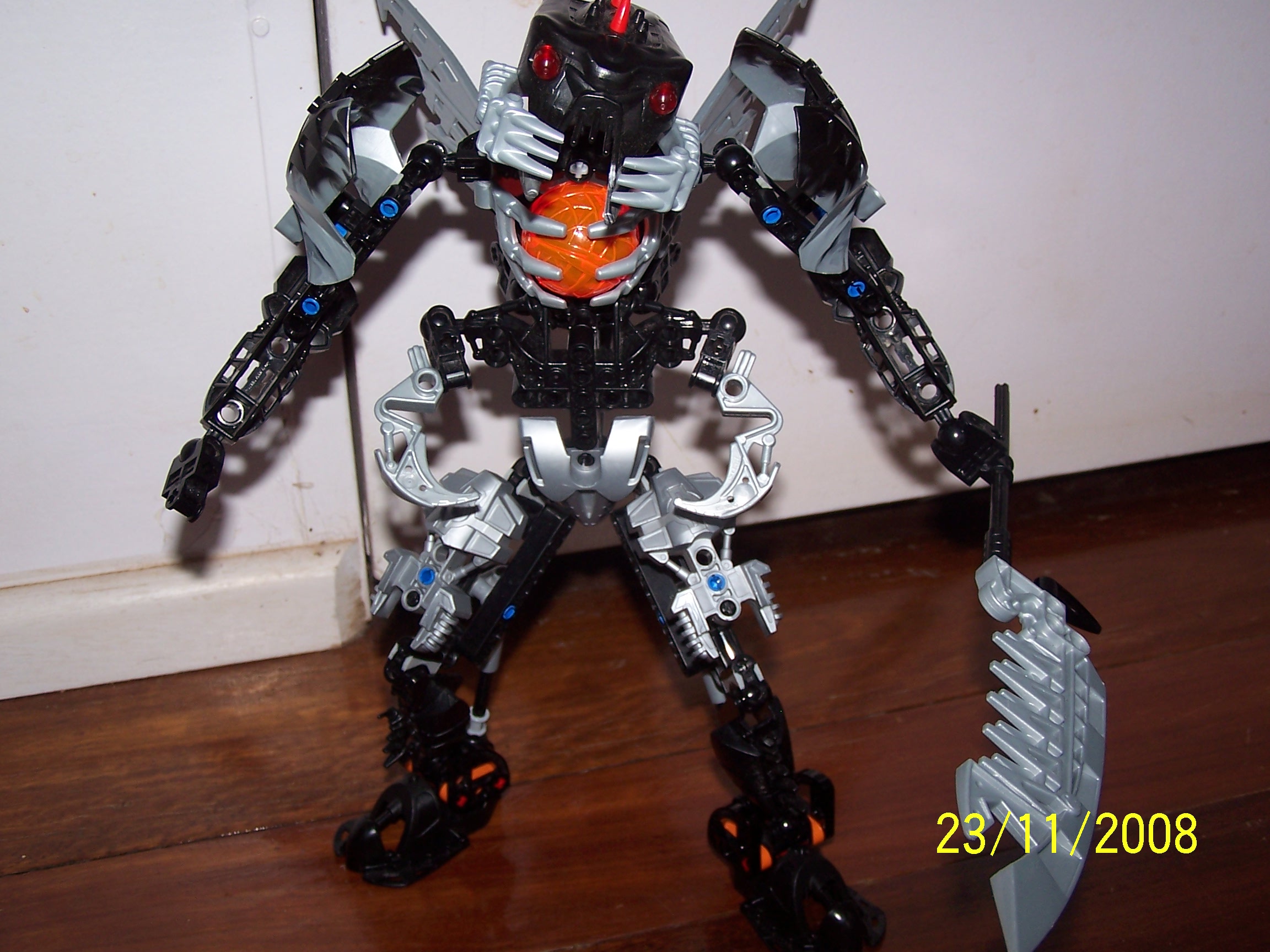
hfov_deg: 39.7
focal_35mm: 48
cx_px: 635
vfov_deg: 30.3
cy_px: 476
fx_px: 1761
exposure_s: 1/60
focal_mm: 8
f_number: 3.2
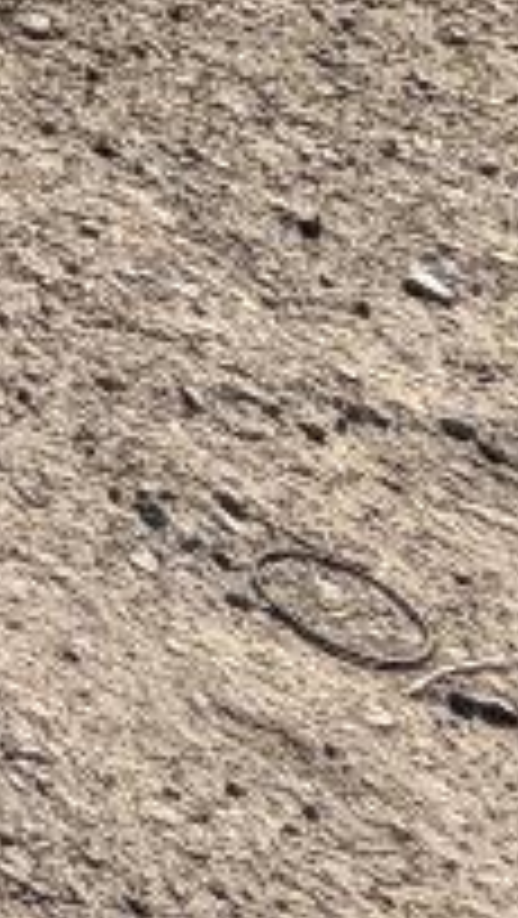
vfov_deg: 13.5
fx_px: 2730
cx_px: -1766
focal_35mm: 112
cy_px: -1330
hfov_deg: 7.0
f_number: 2.2
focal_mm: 2.22
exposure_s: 1/1339
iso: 25
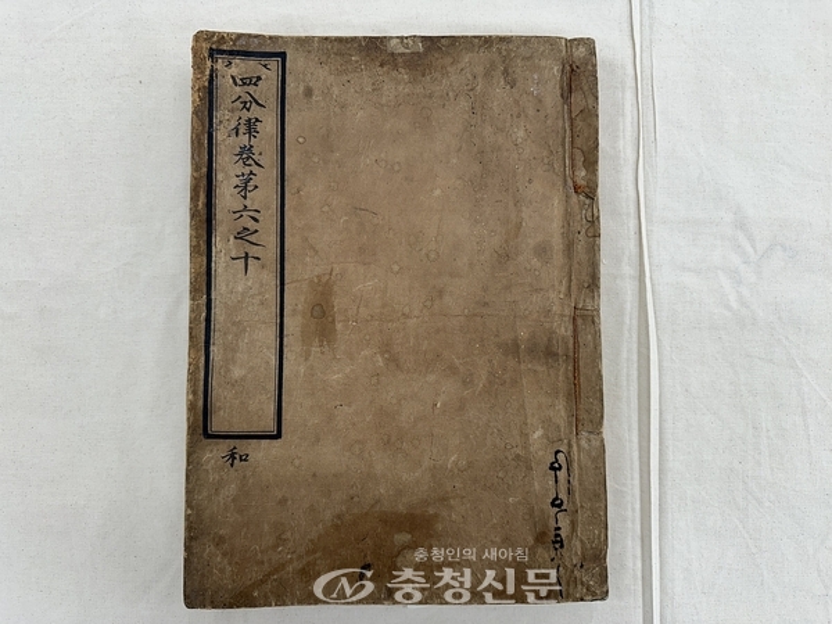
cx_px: 416
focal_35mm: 24
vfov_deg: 56.8
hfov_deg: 71.6
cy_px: 312
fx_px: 577
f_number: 1.78
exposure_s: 1/131
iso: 64
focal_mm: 6.86
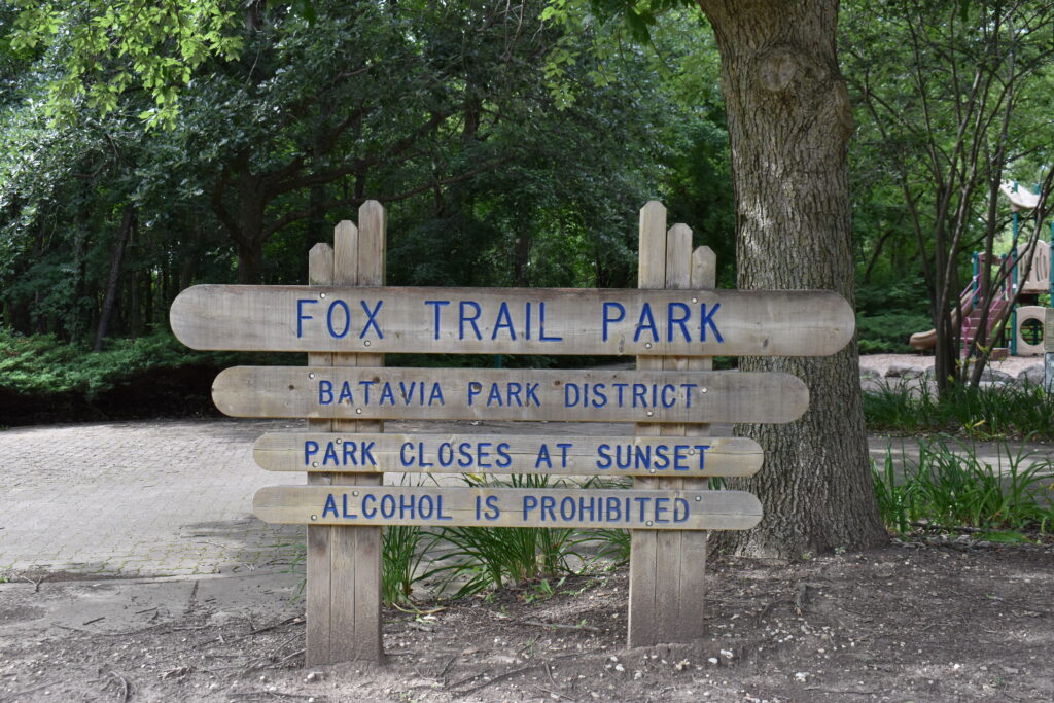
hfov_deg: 47.9
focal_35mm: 40
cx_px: 527
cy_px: 352
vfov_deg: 33.0
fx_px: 1186
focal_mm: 27
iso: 400
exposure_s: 1/200
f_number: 7.1
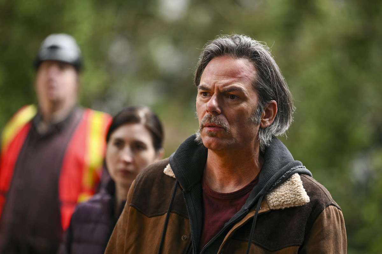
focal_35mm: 180
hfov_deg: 11.4
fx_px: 1908
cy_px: 127
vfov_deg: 7.6
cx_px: 191
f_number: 2.8
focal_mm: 180
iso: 800
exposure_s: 1/640
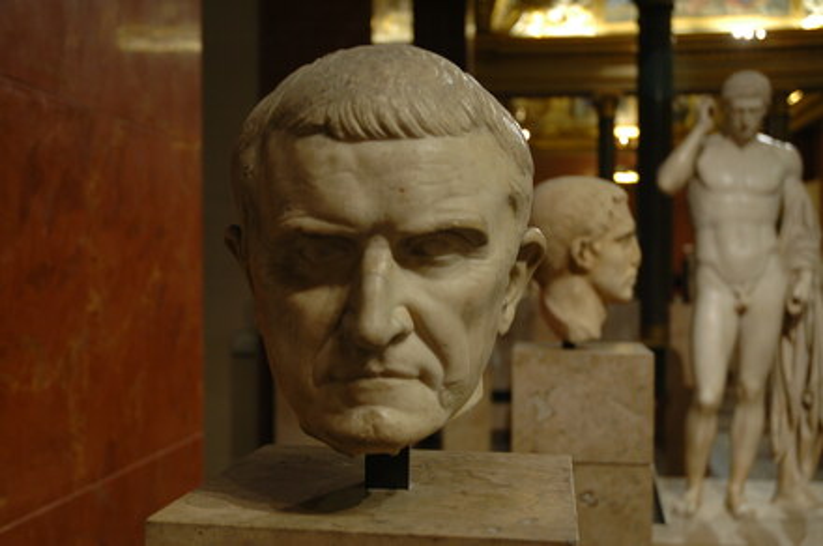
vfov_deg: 28.9
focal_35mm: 46
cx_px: 412
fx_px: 1061
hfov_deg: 42.4
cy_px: 273
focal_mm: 31
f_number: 4
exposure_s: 1/6
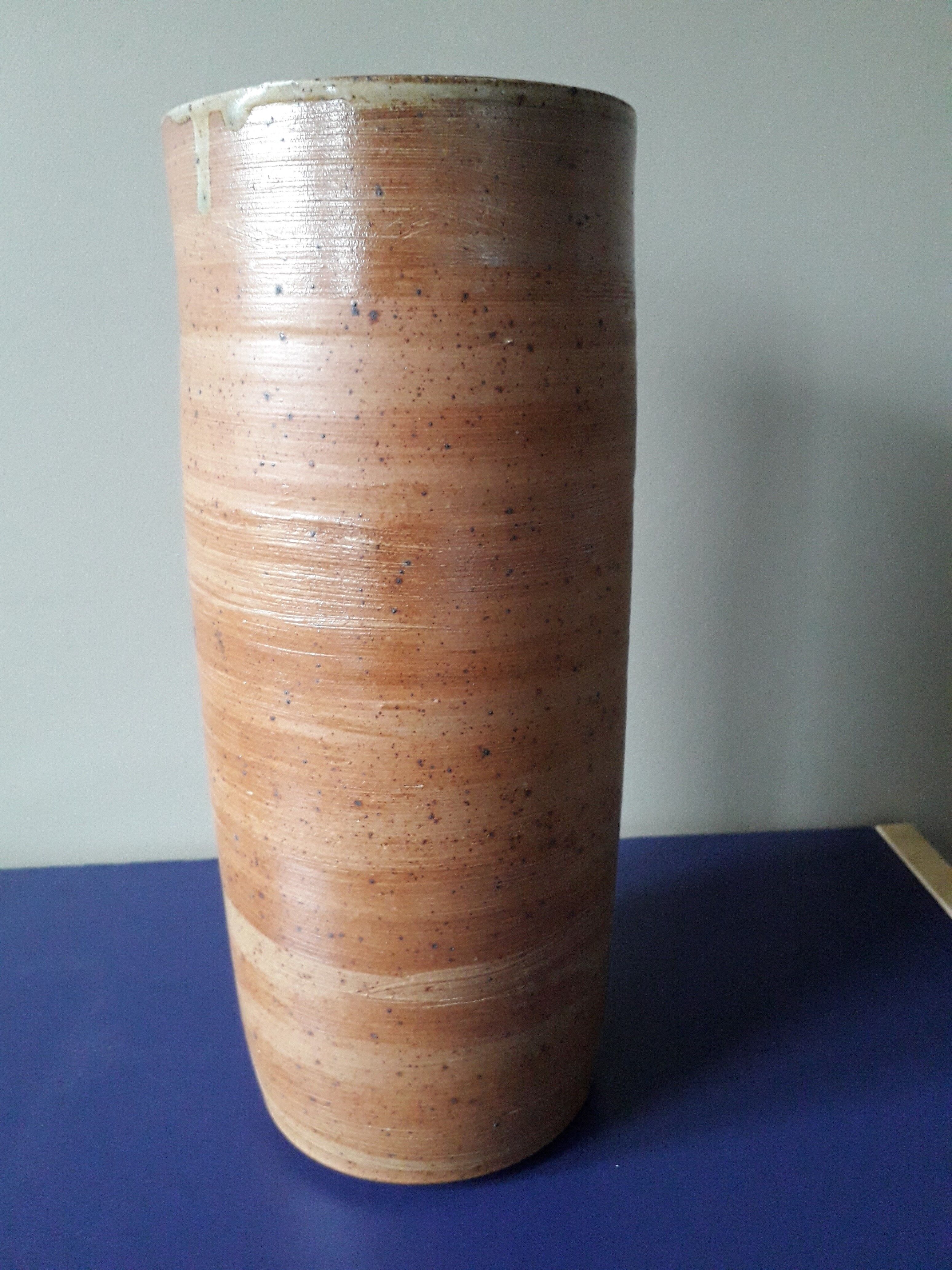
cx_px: 476
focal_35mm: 27
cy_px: 635
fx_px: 990
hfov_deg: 51.4
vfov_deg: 65.3
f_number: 1.9
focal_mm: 3.6
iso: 250
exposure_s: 1/25
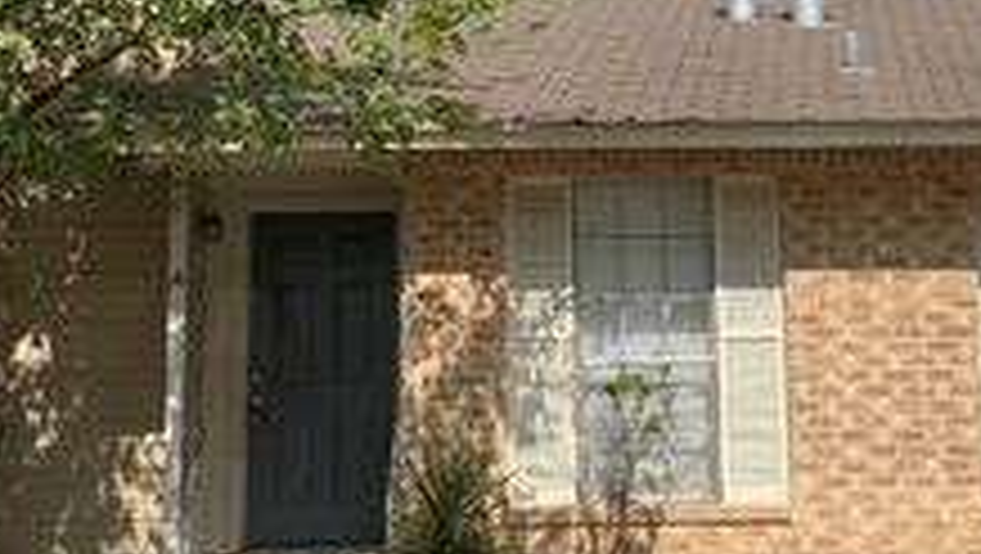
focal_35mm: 65
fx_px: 1692
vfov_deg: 18.5
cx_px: 580
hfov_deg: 32.3
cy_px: 155
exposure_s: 1/2611
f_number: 1.8
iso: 25
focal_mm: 4.25
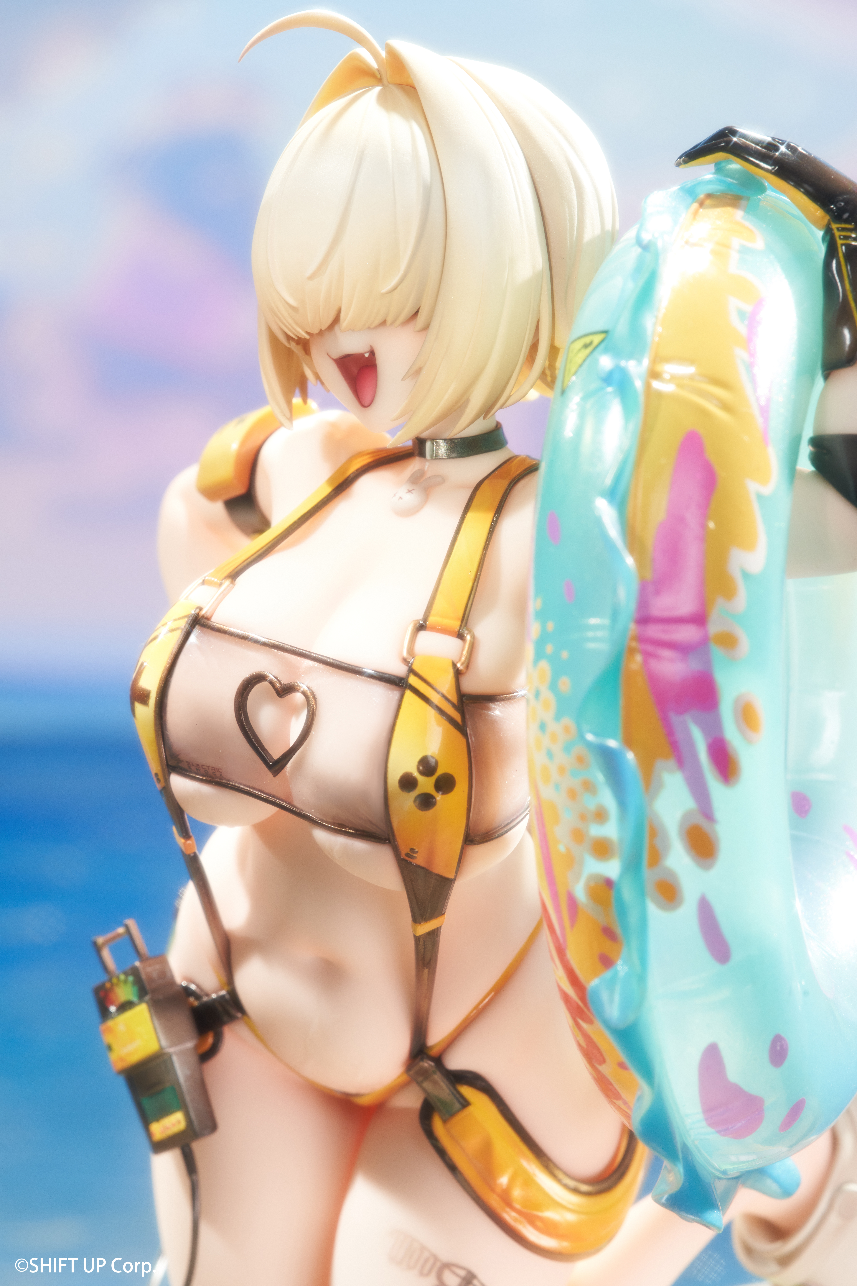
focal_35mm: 110
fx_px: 3928
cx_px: 428
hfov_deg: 12.5
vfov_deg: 18.6
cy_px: 643
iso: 640
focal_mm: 110
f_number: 16
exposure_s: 1/6
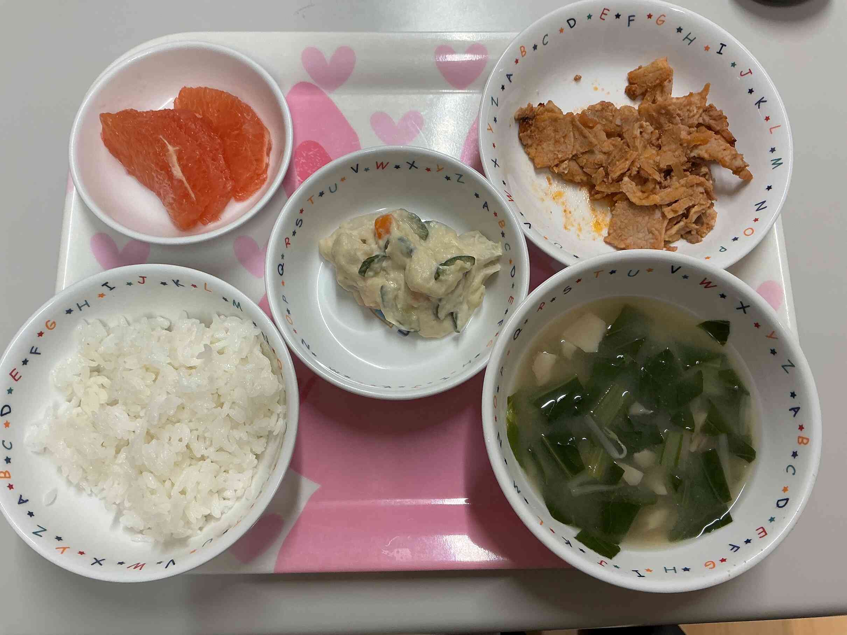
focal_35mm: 29
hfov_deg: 61.7
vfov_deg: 48.2
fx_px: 710
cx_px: 424
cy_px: 318
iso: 64
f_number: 1.8
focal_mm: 3
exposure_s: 1/120
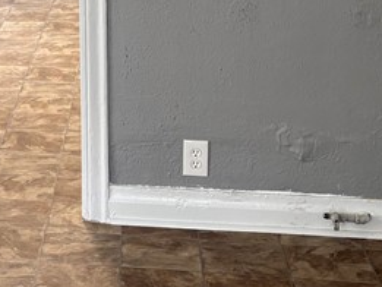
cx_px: -94
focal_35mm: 102
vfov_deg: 14.0
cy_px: -83
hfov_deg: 18.1
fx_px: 1126
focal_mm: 5.96
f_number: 1.6
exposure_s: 1/121
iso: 125
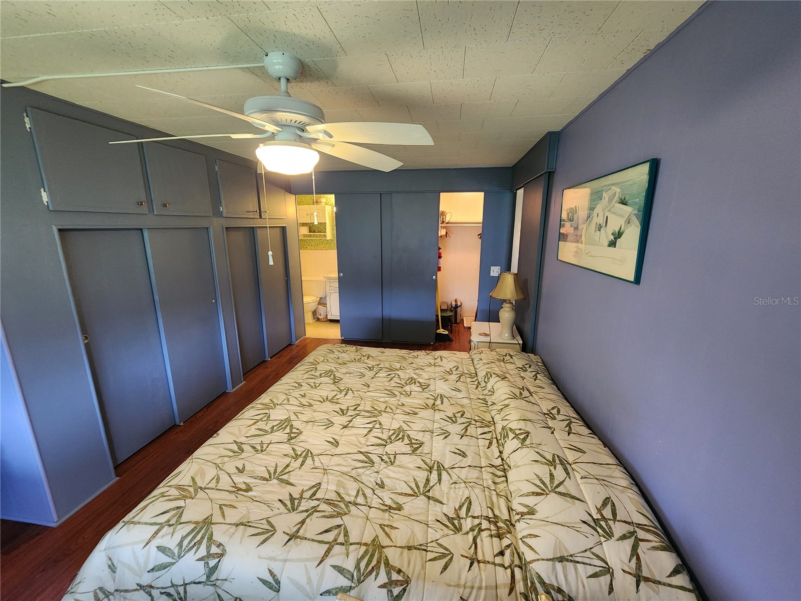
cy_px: 300
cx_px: 400
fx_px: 301
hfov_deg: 106.2
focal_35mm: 13
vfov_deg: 89.9
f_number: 2.2
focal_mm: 2.2
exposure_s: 1/30
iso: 400
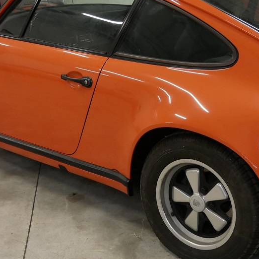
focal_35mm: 61
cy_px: 147
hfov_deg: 28.1
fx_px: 516
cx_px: 161
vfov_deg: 28.1
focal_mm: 15
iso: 1250
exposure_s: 1/60
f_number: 3.7
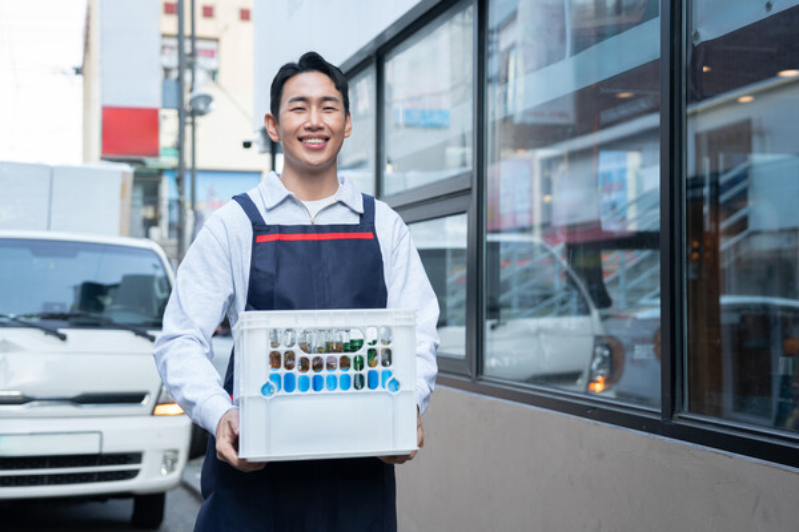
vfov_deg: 29.2
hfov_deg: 42.7
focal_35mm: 46
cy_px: 266
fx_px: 1021
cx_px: 400
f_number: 2.8
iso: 400
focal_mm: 46
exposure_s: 1/400
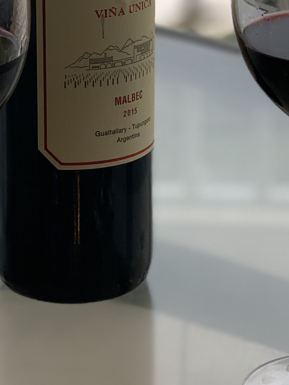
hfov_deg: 9.3
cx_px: 120
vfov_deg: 12.2
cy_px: -34
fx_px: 1770
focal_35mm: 159
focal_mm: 6
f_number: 2.4
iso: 40
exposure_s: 1/122
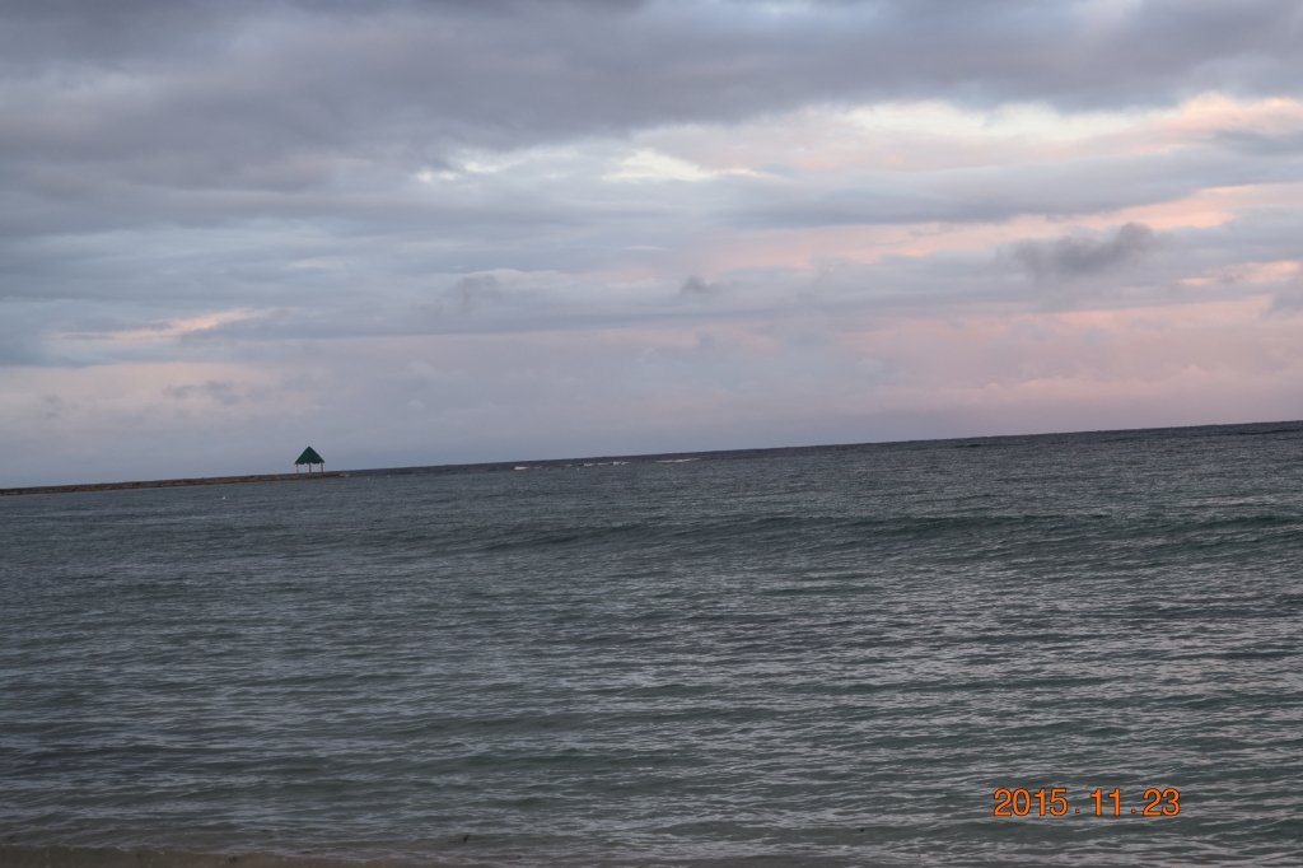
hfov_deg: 24.6
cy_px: 434
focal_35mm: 82
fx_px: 2985
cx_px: 652
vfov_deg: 16.5
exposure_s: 1/50
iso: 400
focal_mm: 55
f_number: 8
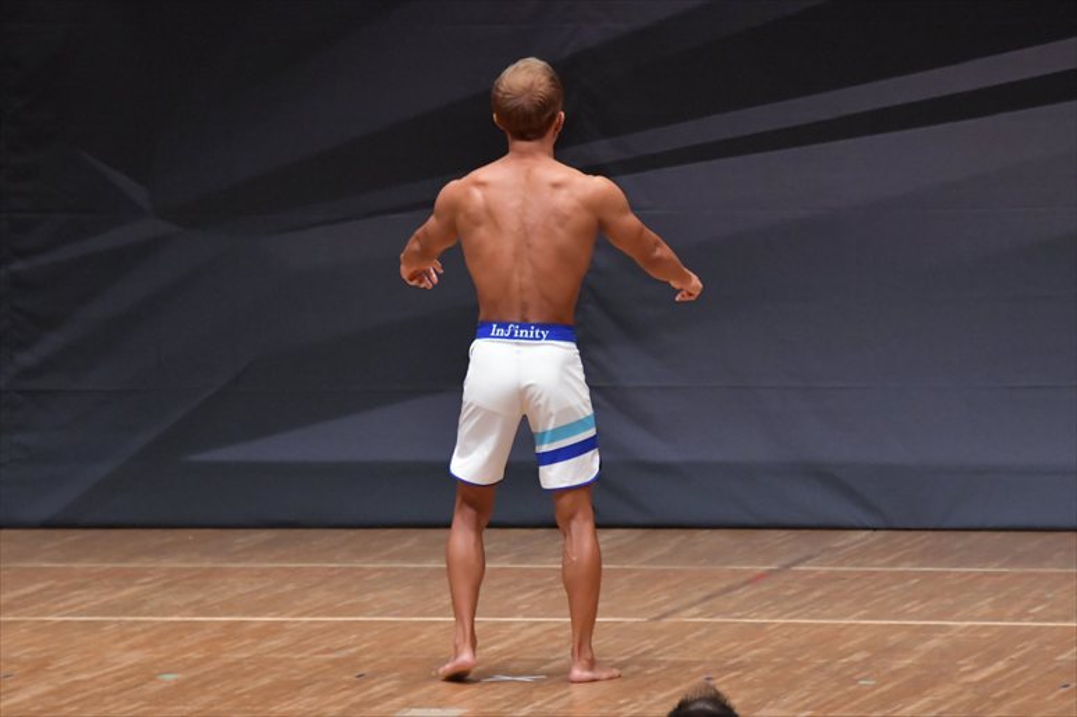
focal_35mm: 285
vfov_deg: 4.8
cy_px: 358
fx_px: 8522
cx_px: 538
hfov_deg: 7.2
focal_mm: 190
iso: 6400
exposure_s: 1/400
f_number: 5.6
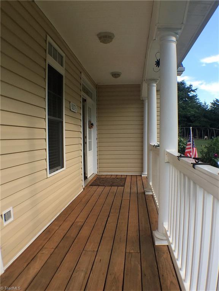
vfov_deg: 61.7
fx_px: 245
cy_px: 146
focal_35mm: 29
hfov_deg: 48.2
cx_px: 110
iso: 32
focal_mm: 4.15
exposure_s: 1/542
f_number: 2.2
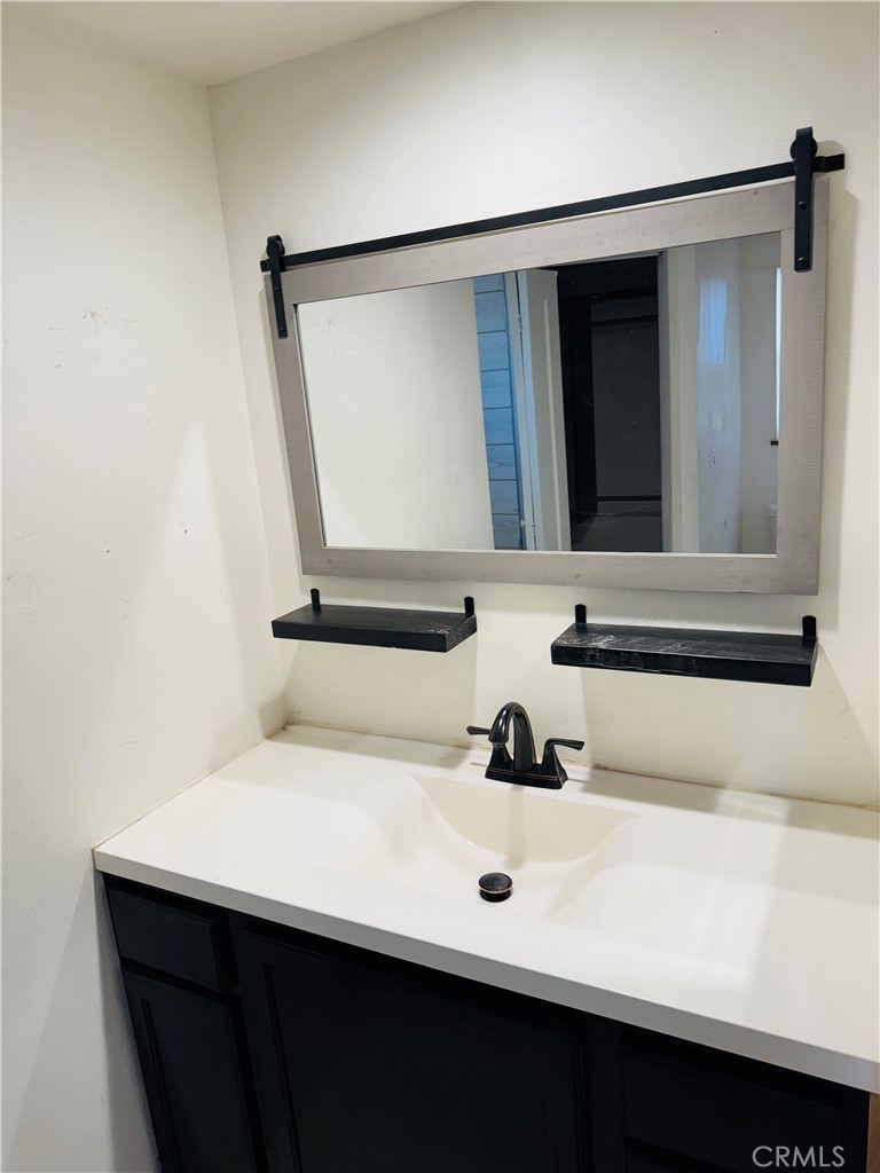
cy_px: 586
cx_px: 440
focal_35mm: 24
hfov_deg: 56.8
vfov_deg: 71.6
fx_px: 813
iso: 100
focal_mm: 6.76
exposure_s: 1/120
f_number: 1.78
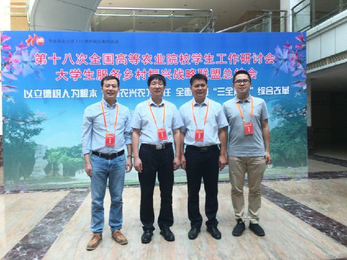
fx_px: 291
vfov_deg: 48.2
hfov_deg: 61.7
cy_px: 130
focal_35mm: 29
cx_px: 174
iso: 25
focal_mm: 4.15
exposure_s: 1/108
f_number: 2.2
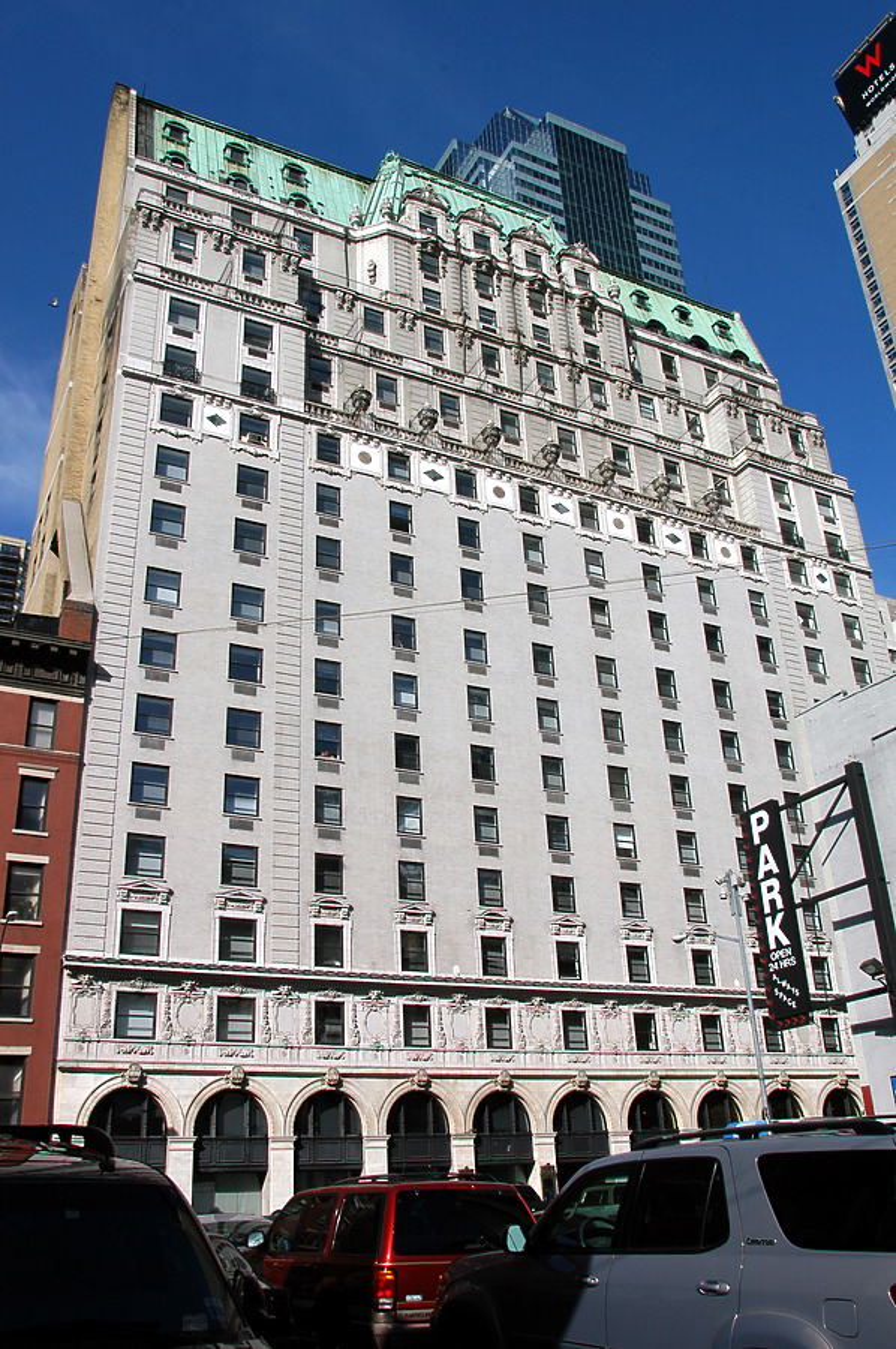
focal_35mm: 30
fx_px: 1123
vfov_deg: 62.0
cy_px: 674
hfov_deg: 43.5
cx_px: 448
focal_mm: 20
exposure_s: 1/400
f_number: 10
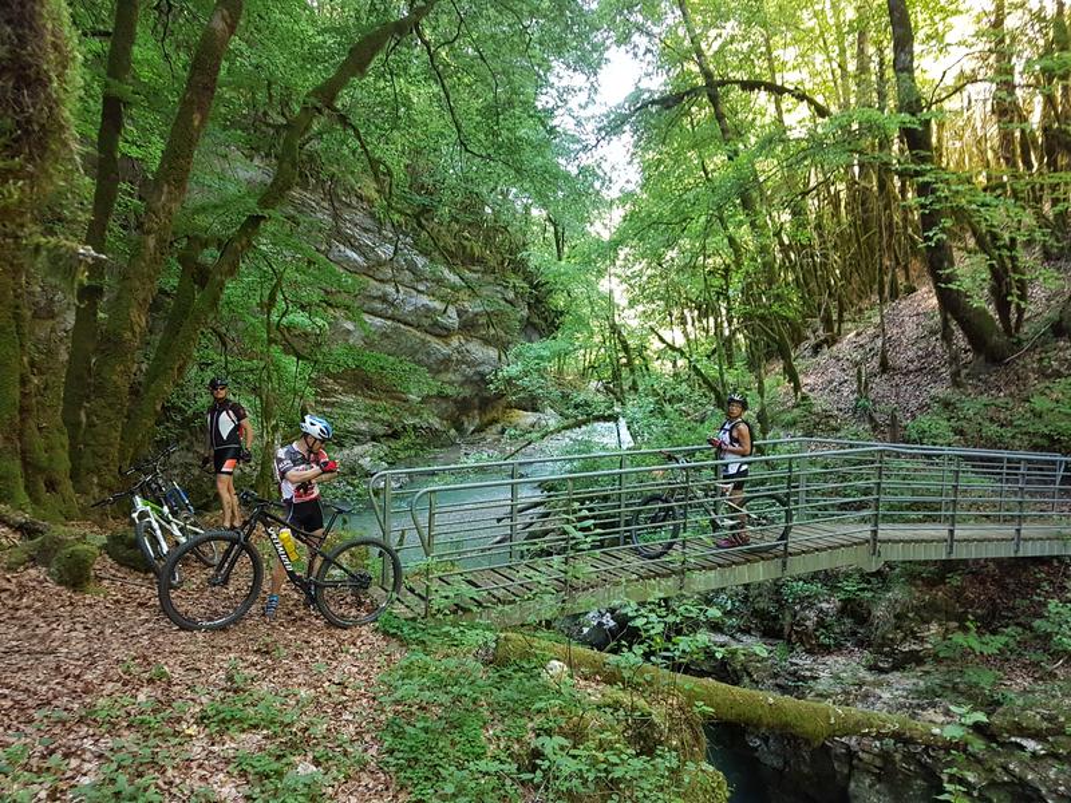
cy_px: 402
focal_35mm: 26
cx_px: 536
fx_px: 804
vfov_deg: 53.1
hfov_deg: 67.3
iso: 160
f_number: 1.7
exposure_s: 1/50
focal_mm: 4.2
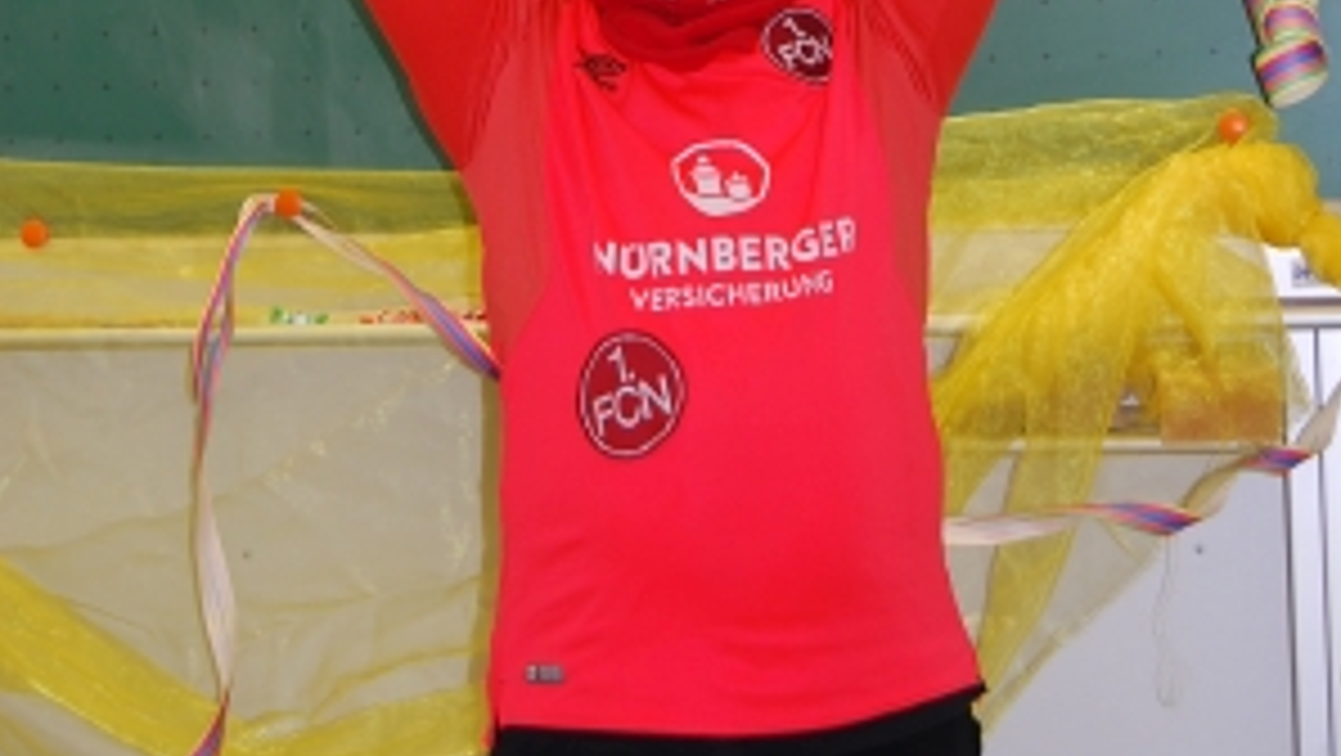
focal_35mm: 107
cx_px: 673
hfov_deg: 20.0
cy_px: -158
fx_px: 3799
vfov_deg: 11.1
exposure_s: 1/60
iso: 200
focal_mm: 45
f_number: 5.3
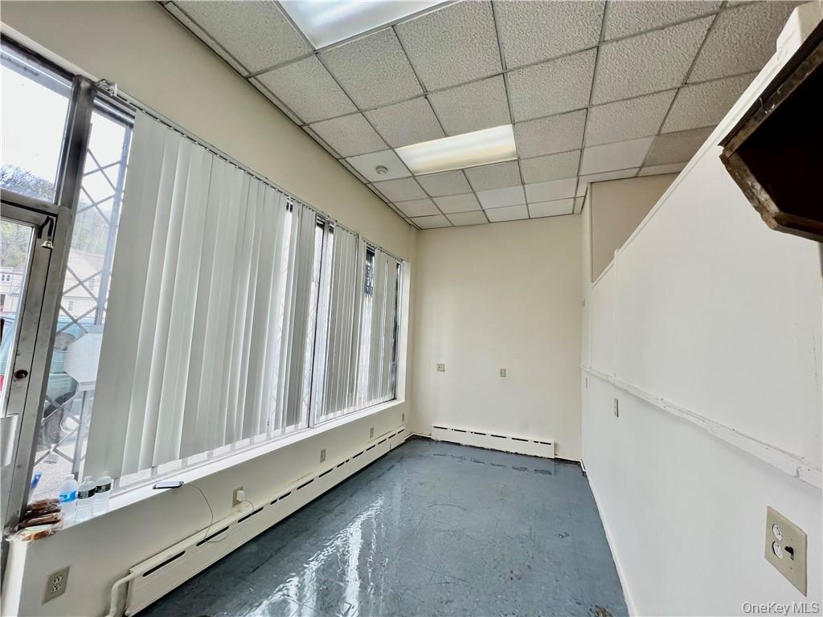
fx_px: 309
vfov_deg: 89.9
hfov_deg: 106.2
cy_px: 308
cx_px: 412
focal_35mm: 13
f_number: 1.8
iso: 50
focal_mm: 1.57
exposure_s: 1/120
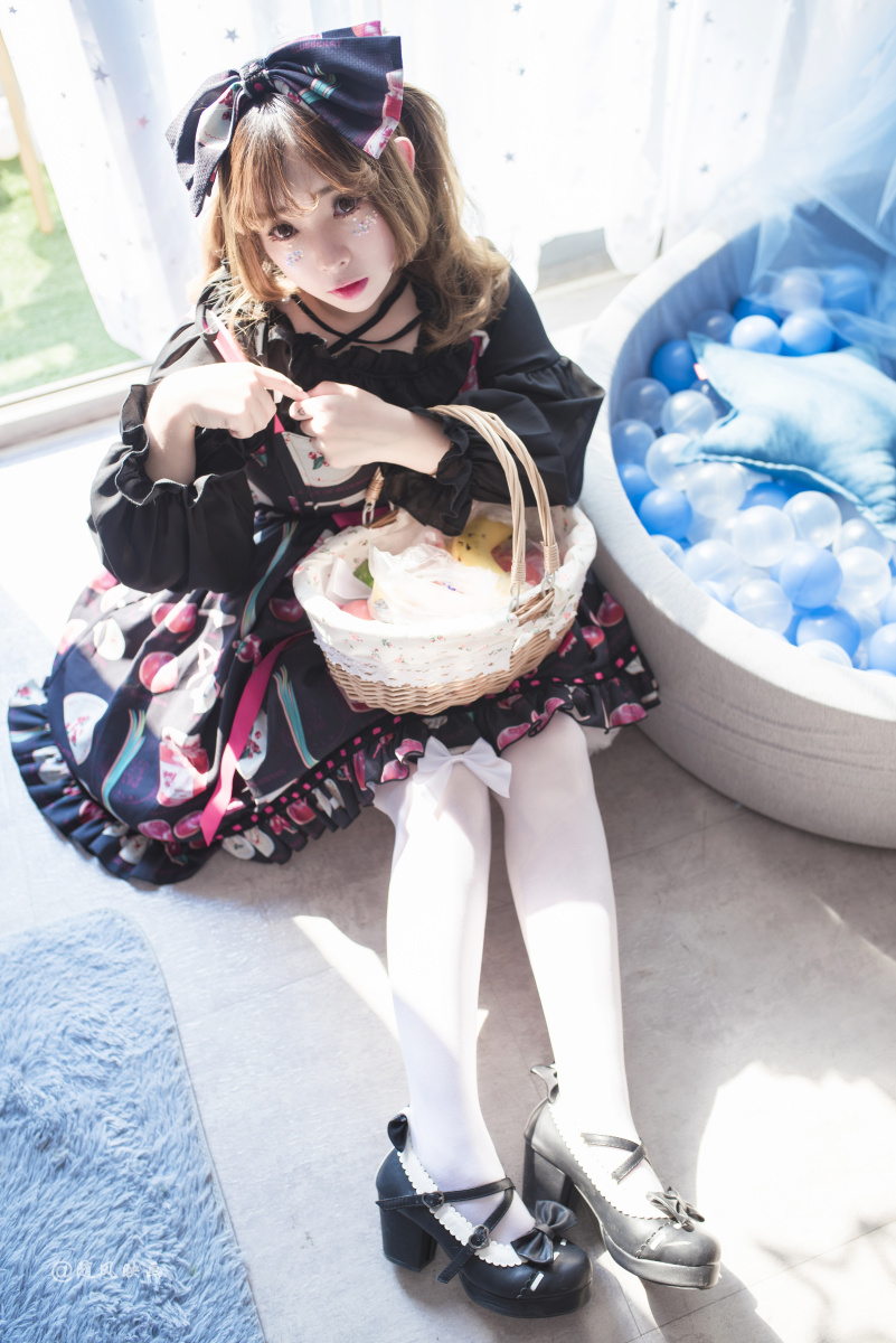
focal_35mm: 35
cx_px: 448
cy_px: 672
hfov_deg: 37.9
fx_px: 1305
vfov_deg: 54.4
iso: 100
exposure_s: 1/160
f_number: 2.8
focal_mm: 35
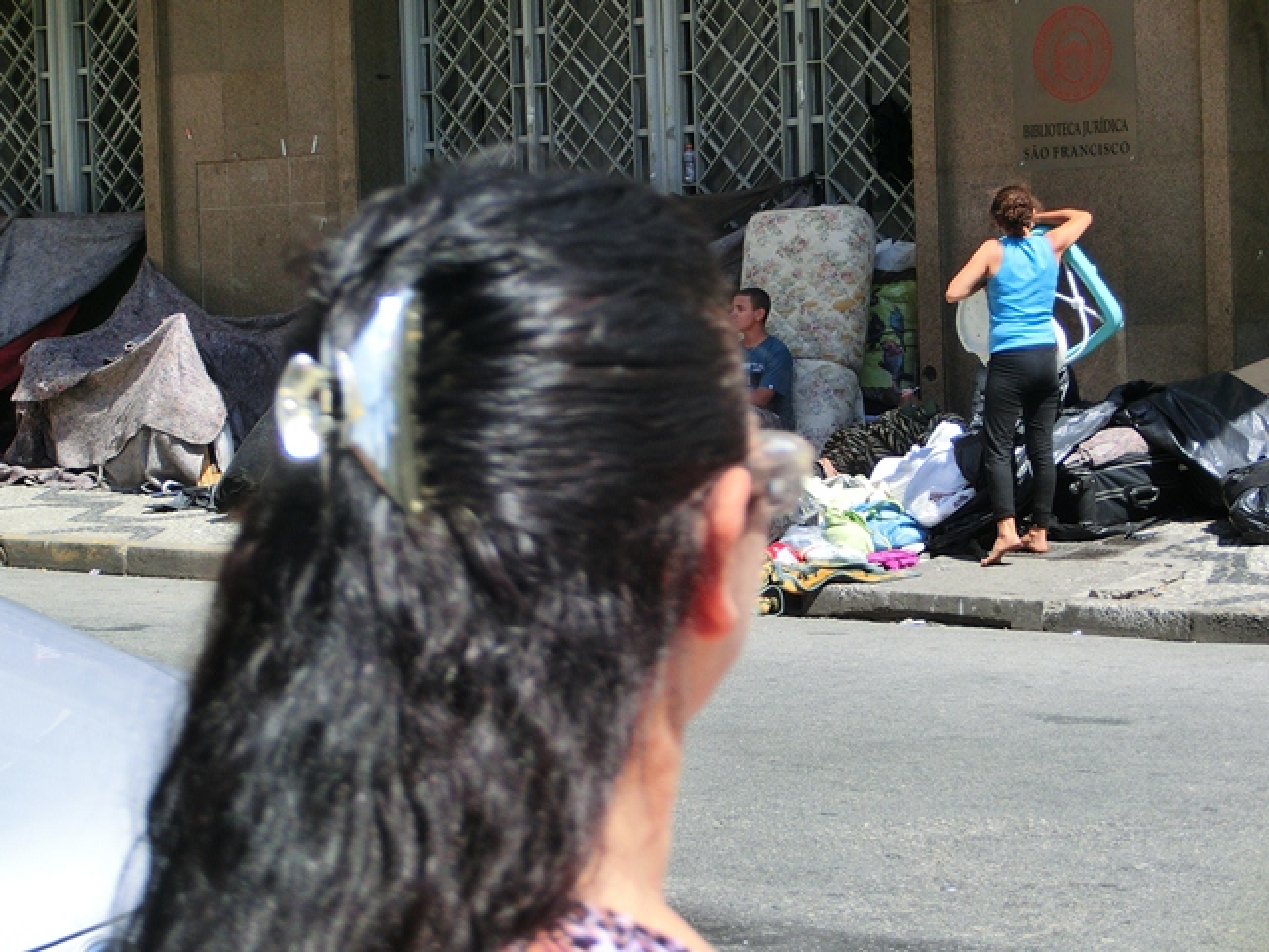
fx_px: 4546
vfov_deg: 12.0
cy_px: 476
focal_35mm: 124
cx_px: 634
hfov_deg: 15.9
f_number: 5.7
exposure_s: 1/400
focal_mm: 21.94
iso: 100
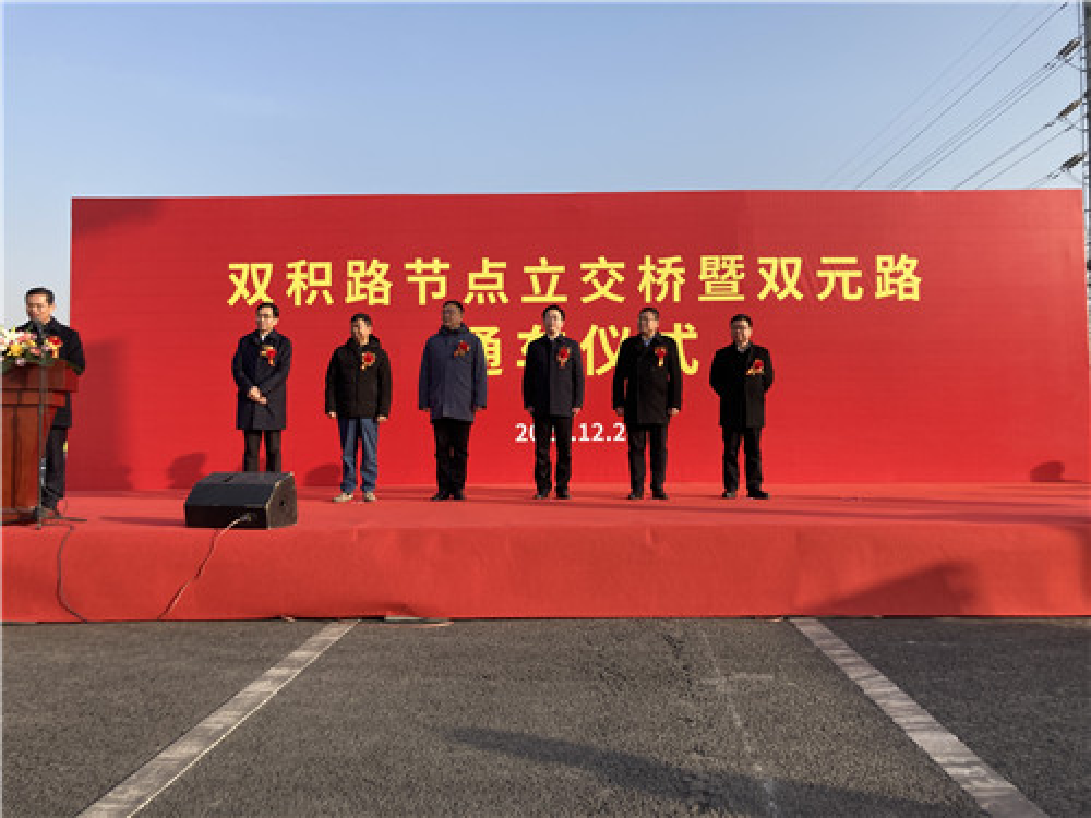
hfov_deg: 63.4
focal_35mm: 28
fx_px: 882
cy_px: 409
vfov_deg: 49.7
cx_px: 546
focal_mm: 3.99
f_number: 1.8
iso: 20
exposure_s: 1/838
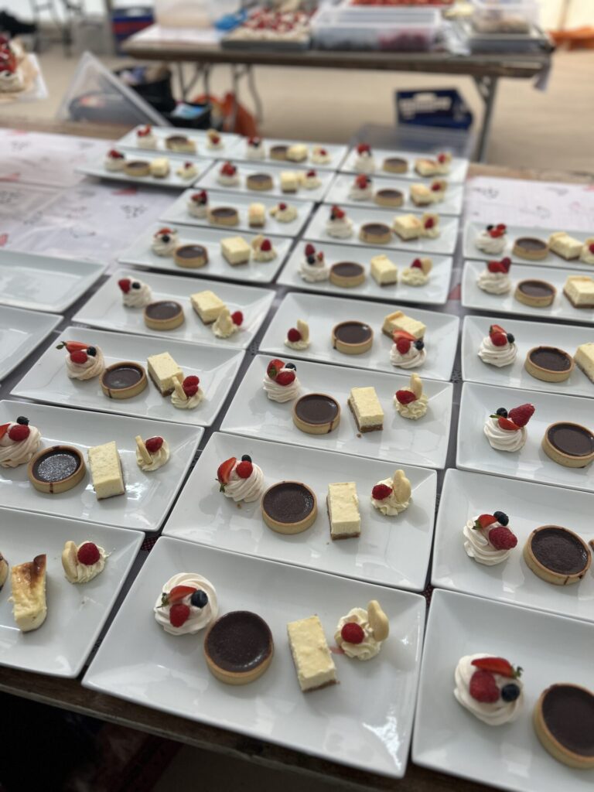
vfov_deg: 67.3
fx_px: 595
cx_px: 297
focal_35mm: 26
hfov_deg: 53.1
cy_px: 396
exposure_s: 1/104
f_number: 1.5
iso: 50
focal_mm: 5.7
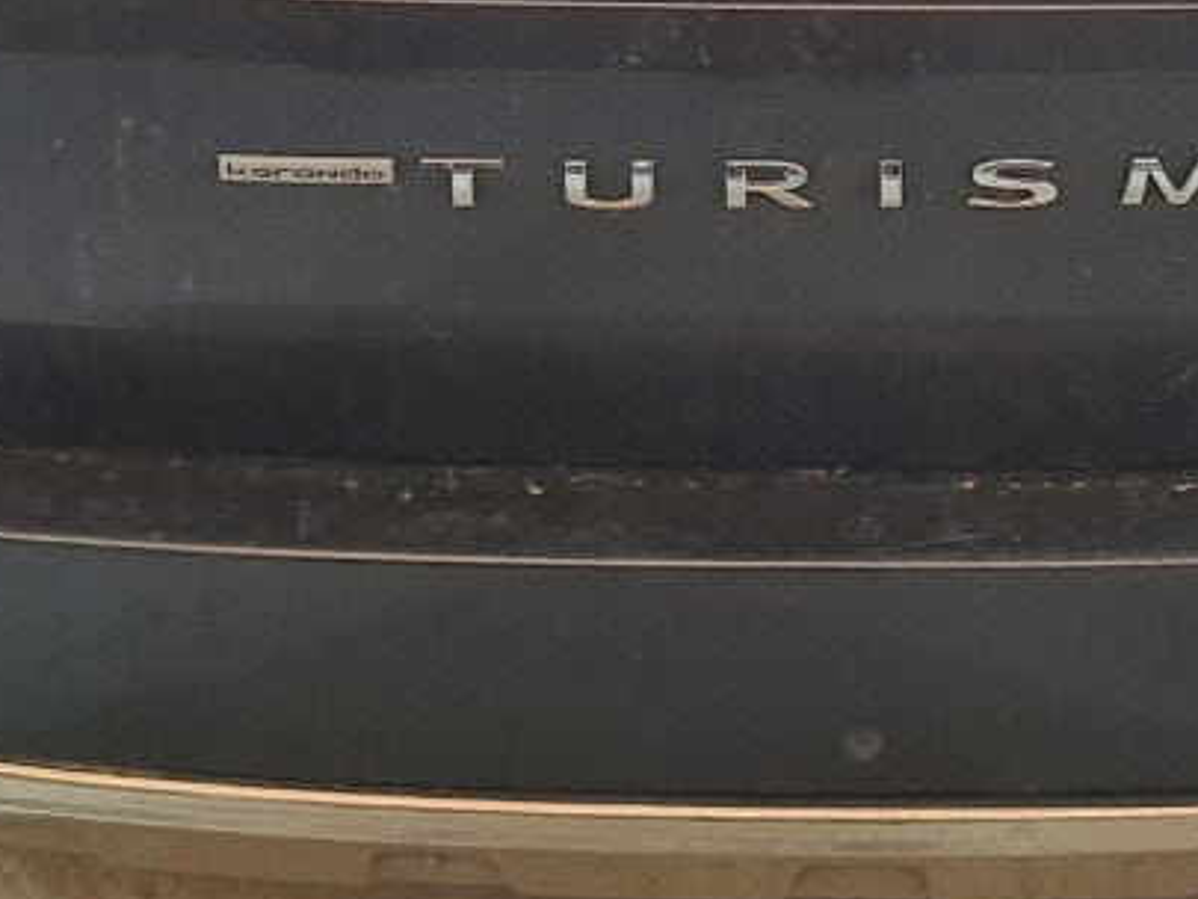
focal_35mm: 79
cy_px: -476
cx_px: 855
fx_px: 2735
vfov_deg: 16.8
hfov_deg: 24.5
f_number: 1.8
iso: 160
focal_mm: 4.65
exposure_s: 1/50
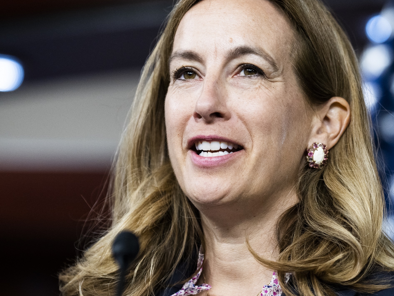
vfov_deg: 6.2
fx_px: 2743
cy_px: 161
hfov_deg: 8.2
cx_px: 229
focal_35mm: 241
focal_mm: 158
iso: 3200
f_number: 3.2
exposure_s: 1/400
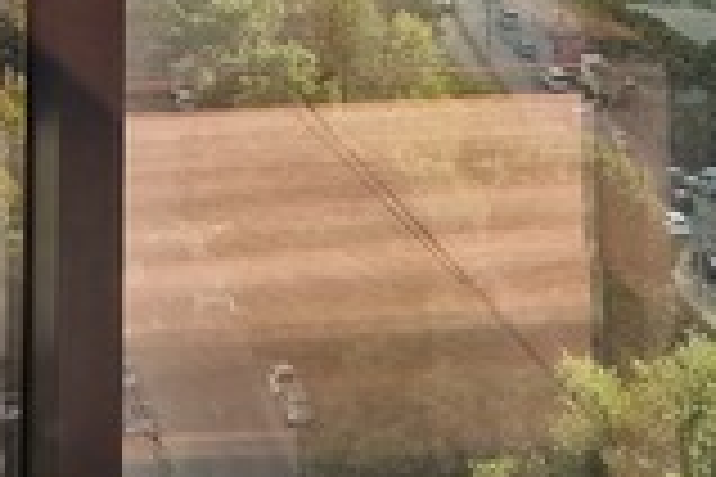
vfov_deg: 9.5
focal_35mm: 120
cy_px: -842
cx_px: 216
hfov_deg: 17.0
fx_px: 2386
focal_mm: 6.4
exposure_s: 1/192
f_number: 1.8
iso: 50
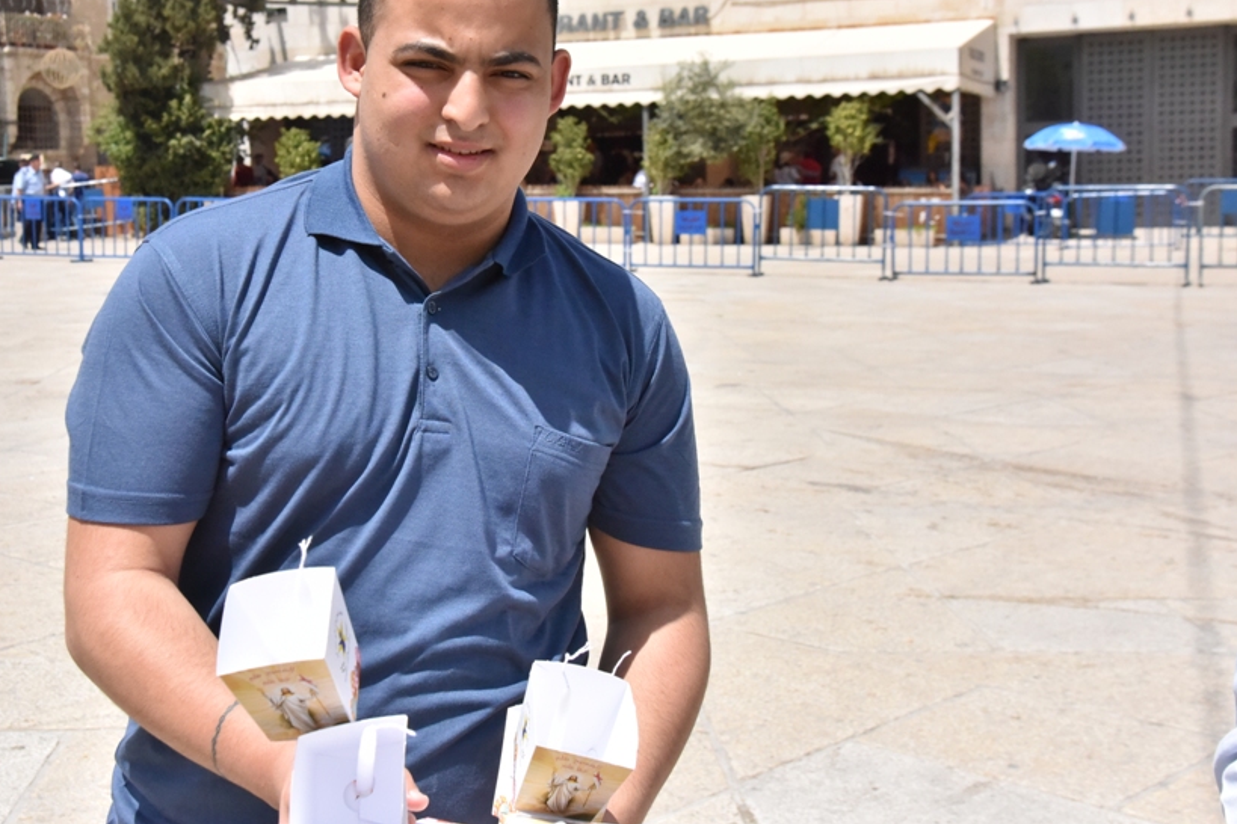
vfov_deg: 24.6
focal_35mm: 55
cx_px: 473
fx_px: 1890
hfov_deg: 36.1
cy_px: 312
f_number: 10
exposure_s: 1/8000
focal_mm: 44
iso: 4000
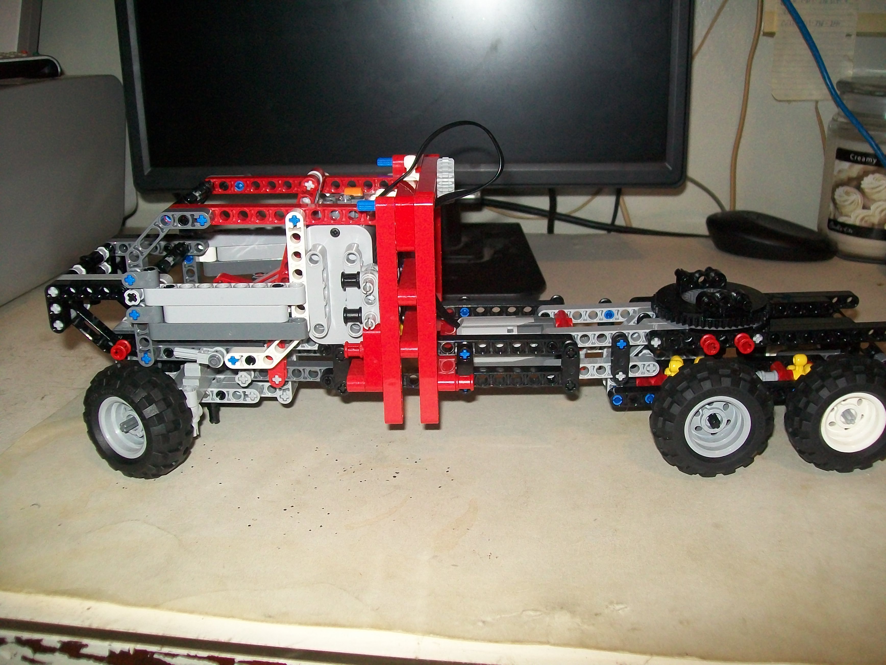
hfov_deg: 51.4
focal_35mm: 36
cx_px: 443
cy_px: 332
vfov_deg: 39.7
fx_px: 921
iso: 160
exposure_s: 1/60
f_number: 2.7
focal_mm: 6
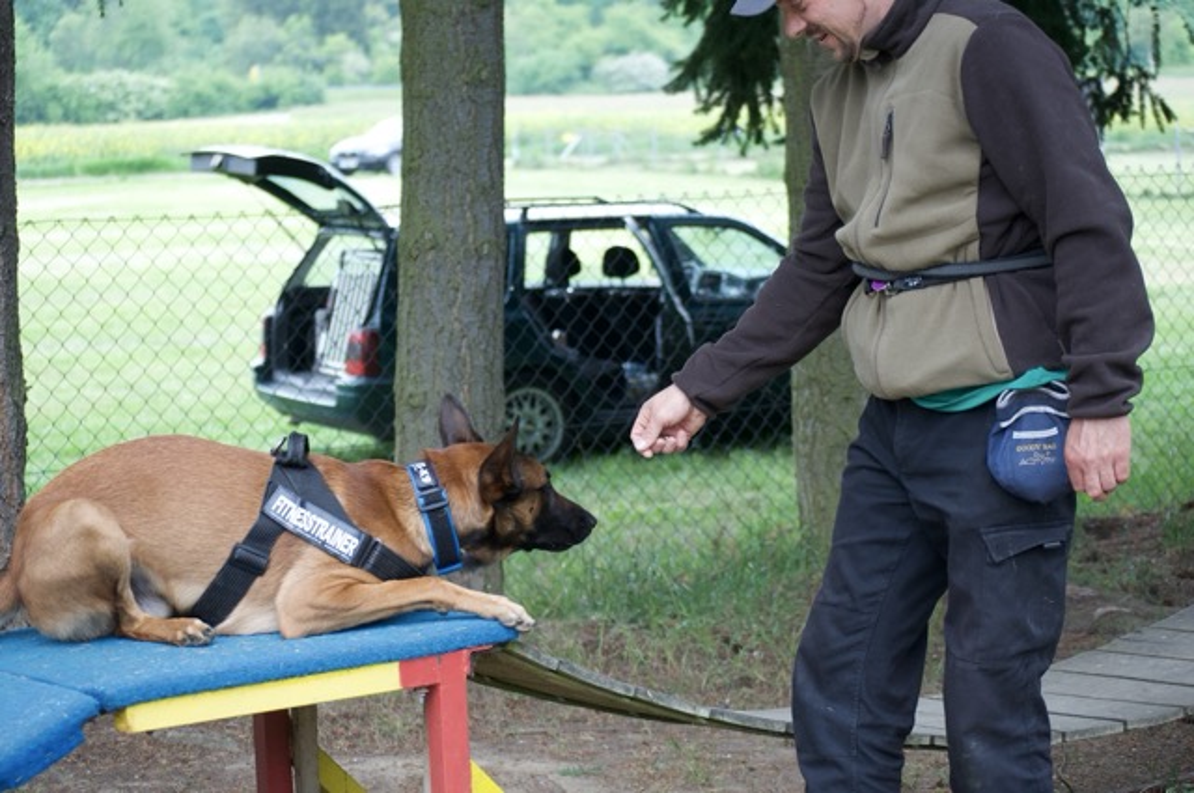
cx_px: 597
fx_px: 2733
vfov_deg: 16.5
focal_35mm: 82
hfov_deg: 24.6
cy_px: 396
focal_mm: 55
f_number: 4
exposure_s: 1/500
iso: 1000
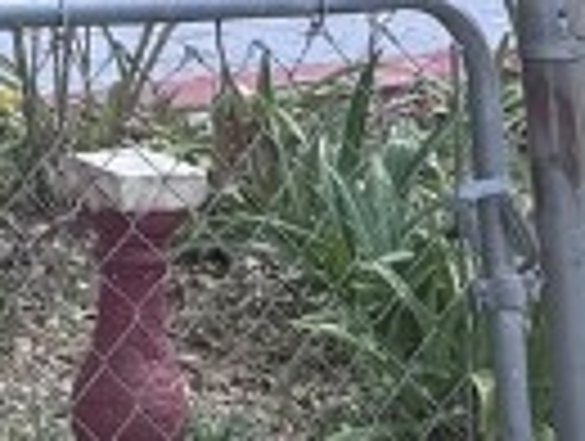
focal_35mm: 189
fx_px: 3200
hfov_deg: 9.5
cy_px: -819
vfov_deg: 7.1
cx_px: -734
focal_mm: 6.76
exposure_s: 1/1042
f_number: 1.78
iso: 80
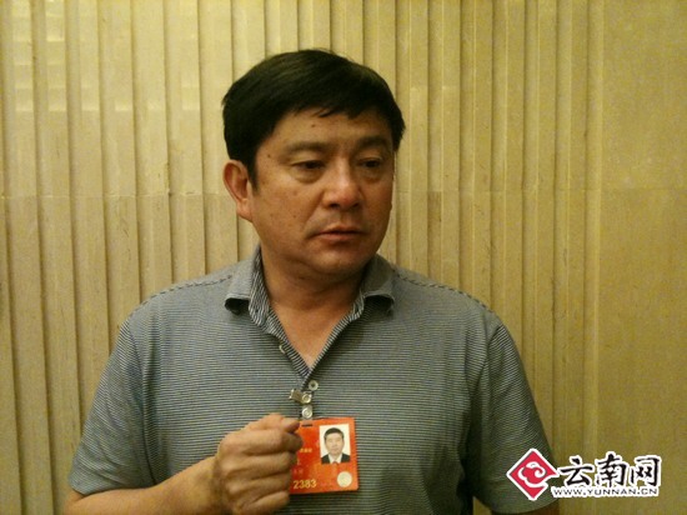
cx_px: 344
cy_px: 258
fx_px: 694
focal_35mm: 35
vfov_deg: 40.7
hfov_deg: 52.6
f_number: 2.8
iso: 250
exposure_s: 1/15
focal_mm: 3.85
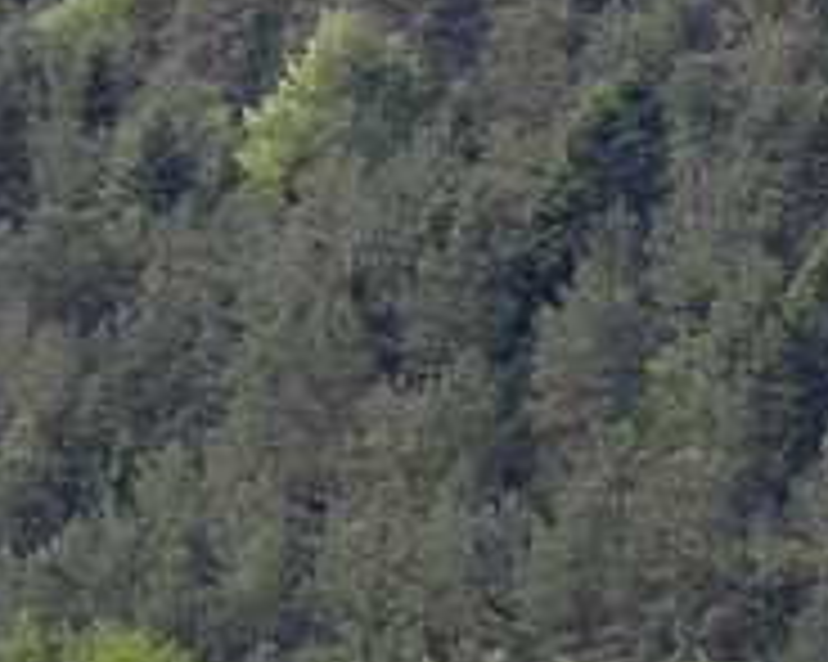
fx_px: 27971
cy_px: 2121
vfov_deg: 1.3
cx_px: -2025
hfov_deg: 1.7
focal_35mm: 1142
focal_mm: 140
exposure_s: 1/320
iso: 200
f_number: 6.3
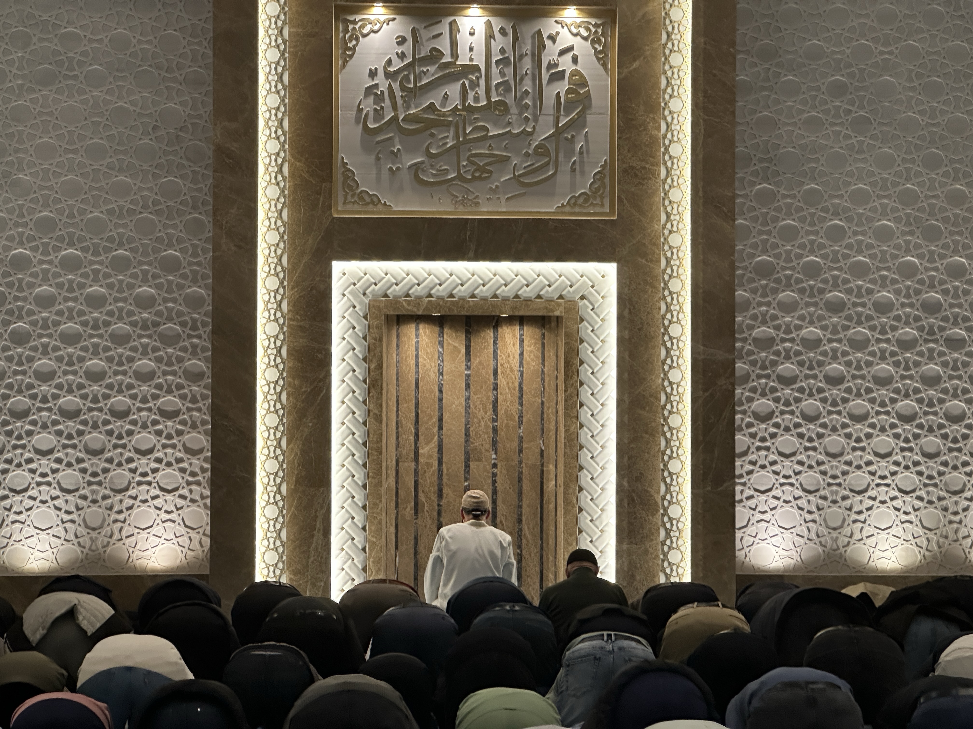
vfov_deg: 19.1
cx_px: 486
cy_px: 364
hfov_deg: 25.3
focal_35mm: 77
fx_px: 2164
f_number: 2.8
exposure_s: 1/50
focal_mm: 9
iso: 250
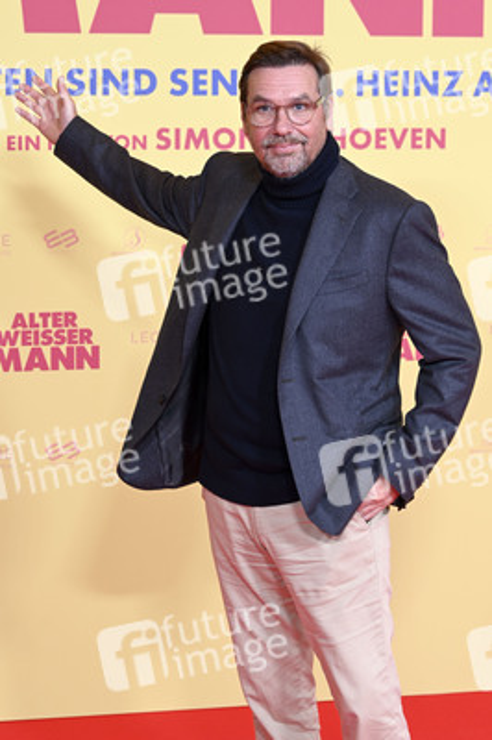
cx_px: 246
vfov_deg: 27.0
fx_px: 1540
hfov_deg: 18.2
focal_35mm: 75
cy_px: 370
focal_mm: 75
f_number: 5.6
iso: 500
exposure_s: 1/160
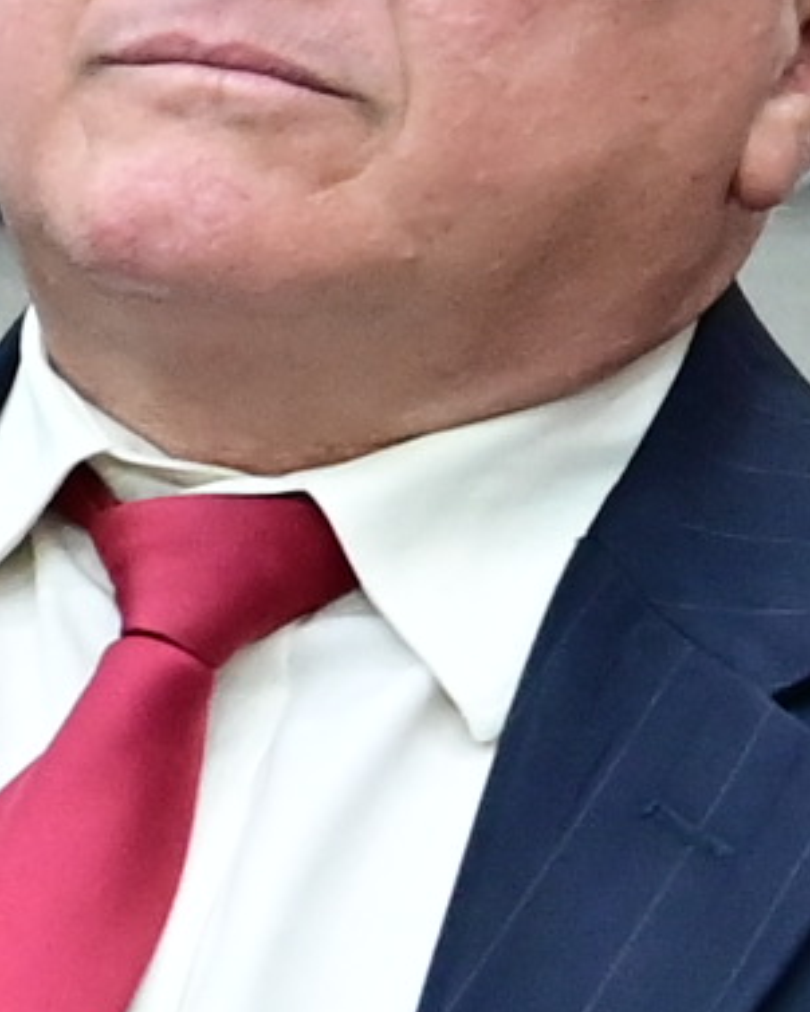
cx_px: -2320
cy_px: 762
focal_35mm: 154
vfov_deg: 12.5
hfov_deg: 7.5
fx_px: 4611
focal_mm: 14
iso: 2500
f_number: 3.5
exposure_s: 1/125
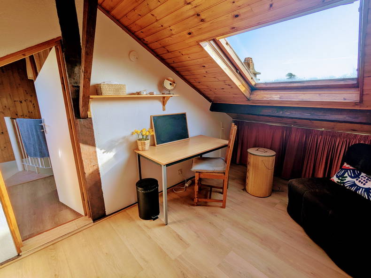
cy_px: 139
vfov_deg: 78.1
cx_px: 186
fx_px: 171
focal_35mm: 16
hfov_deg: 94.5
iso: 34
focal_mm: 2.35
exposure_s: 1/479
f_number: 2.2
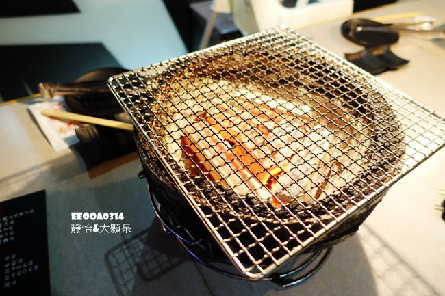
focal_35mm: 24
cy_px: 148
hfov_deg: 73.8
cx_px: 222
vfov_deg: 53.1
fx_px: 297
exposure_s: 1/15
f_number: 1.8
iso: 800
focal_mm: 8.8
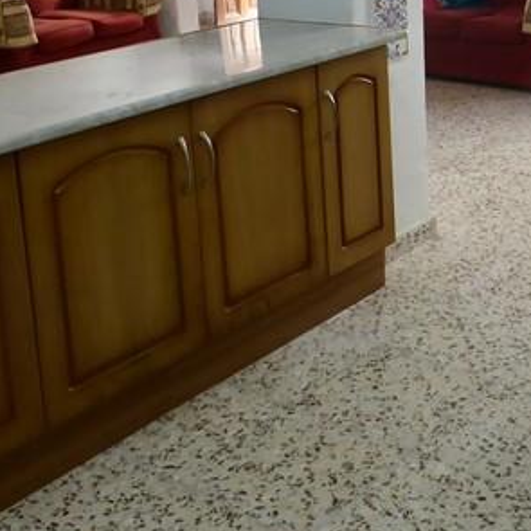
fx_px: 1041
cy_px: 23
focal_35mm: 60
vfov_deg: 27.3
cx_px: 443
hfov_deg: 27.9
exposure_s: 1/30
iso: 400
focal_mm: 4.3
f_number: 3.3
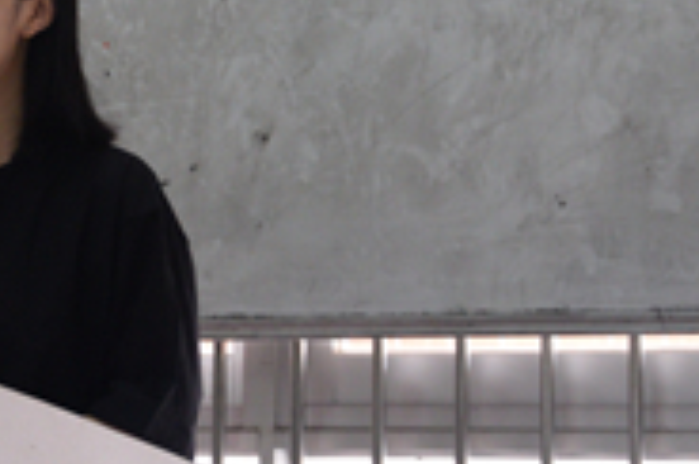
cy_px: 55
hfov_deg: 9.3
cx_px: 133
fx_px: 4303
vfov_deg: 6.2
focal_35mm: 222
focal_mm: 40
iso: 800
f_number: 4.5
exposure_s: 1/60
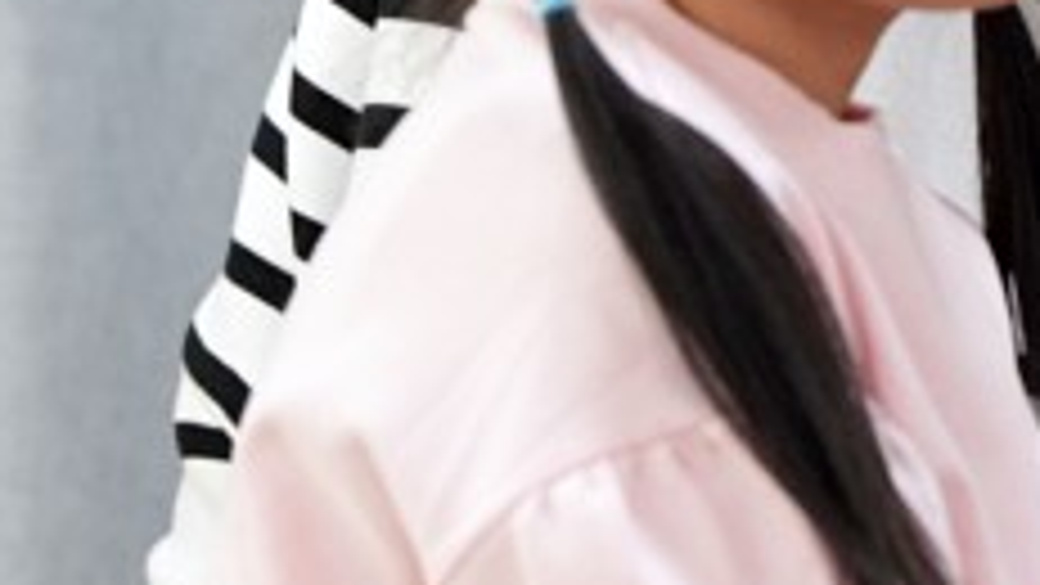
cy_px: -230
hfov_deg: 2.6
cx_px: 1063
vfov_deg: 1.5
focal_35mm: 818
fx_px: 22560
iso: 2500
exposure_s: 1/250
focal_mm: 200
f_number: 4
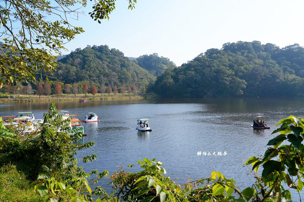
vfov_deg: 41.1
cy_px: 101
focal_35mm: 32
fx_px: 270
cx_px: 152
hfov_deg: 58.7
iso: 320
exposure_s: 1/640
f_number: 8
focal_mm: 32
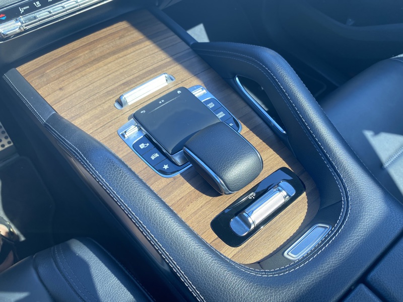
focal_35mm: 26
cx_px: 202
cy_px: 151
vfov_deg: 53.1
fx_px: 303
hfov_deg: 67.3
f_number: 1.8
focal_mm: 4.25
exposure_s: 1/122
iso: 50
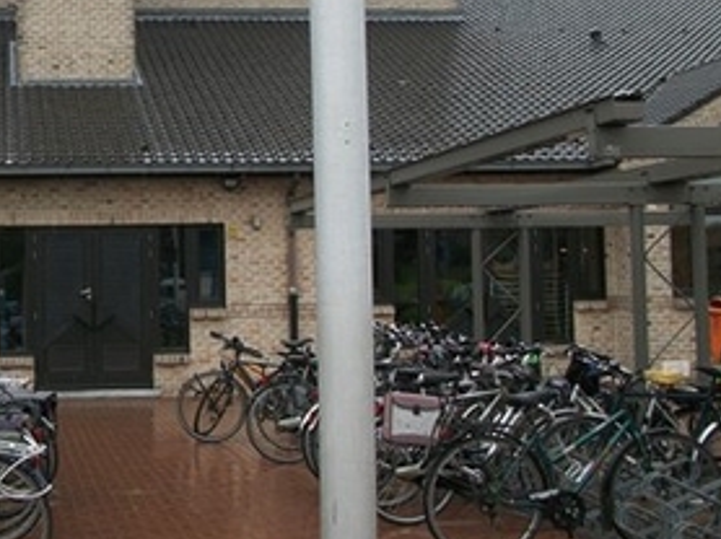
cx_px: 73
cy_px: 165
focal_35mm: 69
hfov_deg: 27.2
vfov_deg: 21.2
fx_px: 1436
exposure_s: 1/320
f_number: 2.9
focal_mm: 5.7
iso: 80
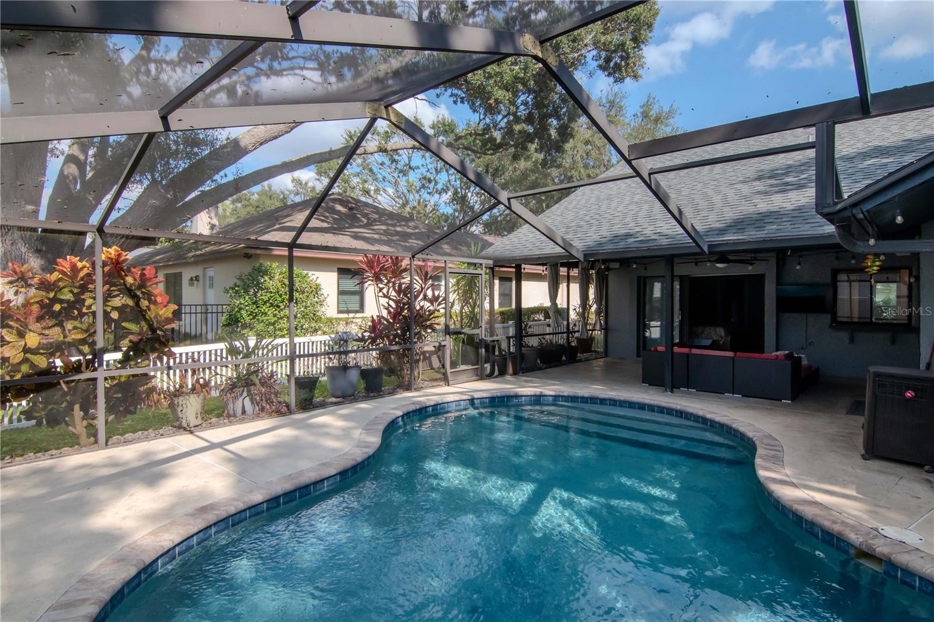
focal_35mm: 20
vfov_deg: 63.2
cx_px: 467
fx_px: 506
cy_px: 311
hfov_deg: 85.4
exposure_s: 1/250
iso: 1000
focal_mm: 13
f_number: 13
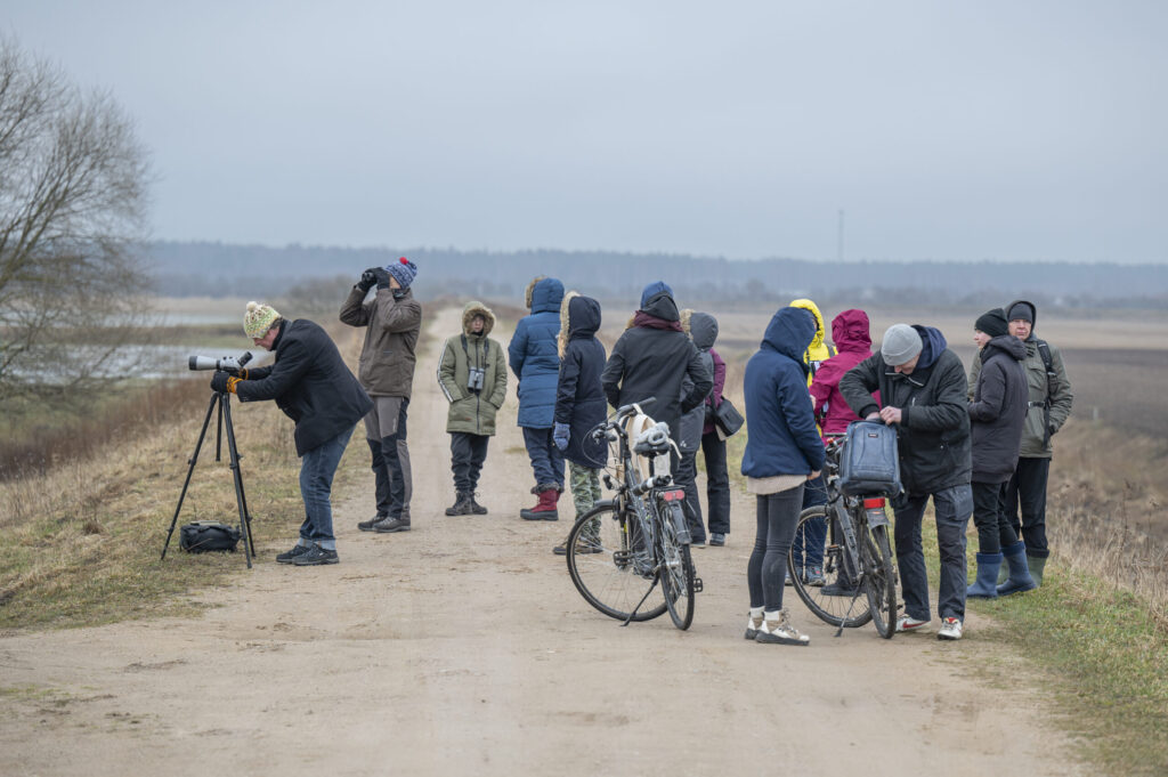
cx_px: 584
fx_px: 3728
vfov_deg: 11.9
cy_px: 388
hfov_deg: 17.8
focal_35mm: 115
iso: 400
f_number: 3.2
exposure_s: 1/500
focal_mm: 115
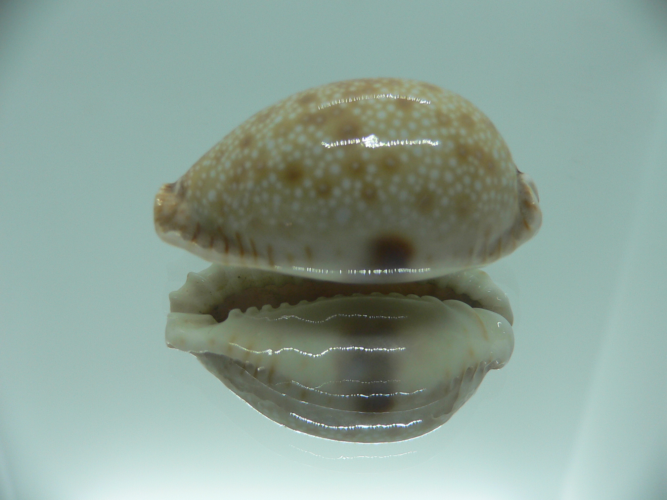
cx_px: 334
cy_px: 250
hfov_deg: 52.6
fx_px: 674
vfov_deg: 40.7
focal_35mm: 35
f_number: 2.8
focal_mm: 4.6
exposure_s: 1/60
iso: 80
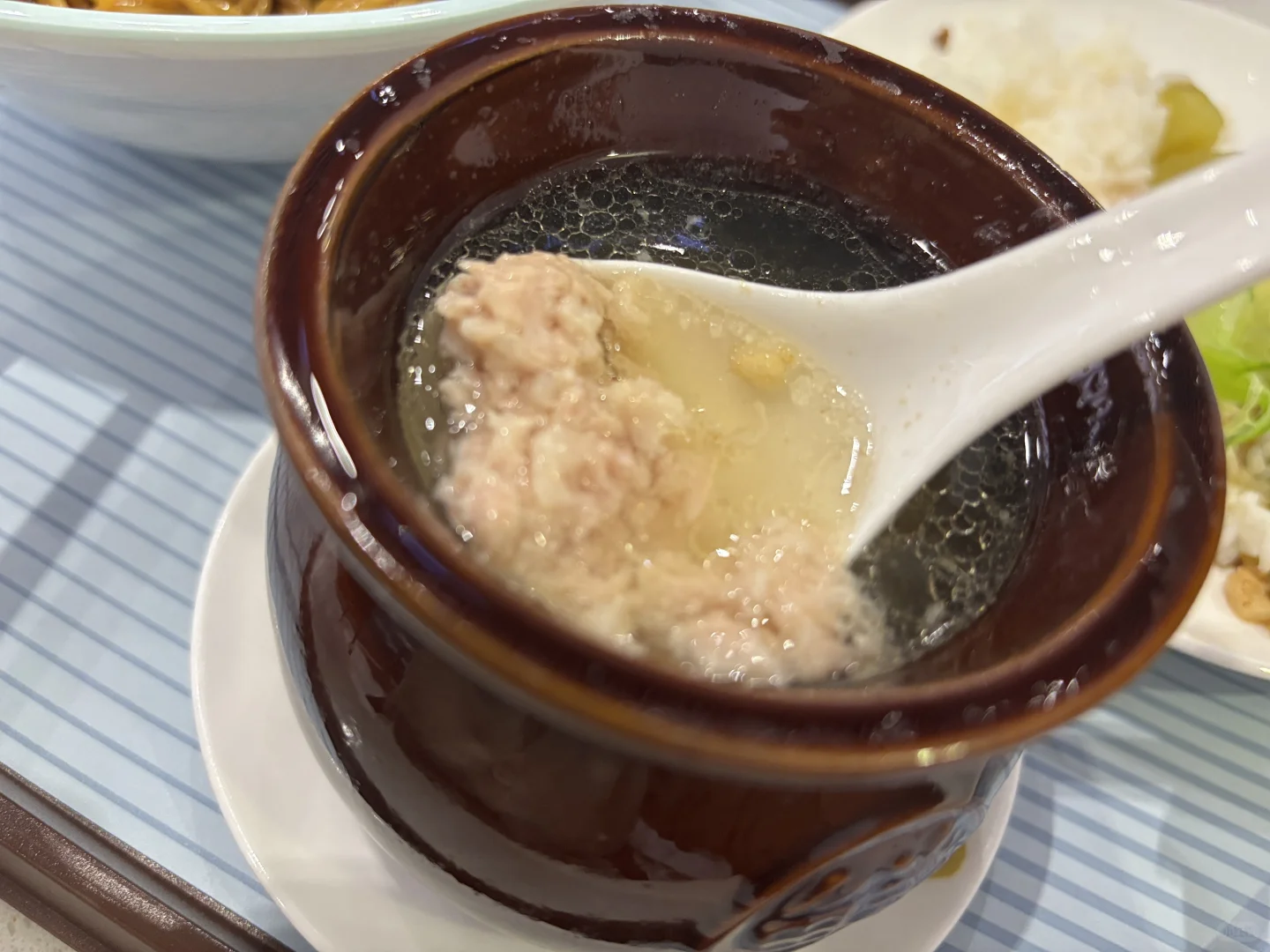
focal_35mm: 26
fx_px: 954
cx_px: 635
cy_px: 476
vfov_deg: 53.1
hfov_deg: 67.3
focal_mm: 5.96
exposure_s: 1/50
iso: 200
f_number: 1.6
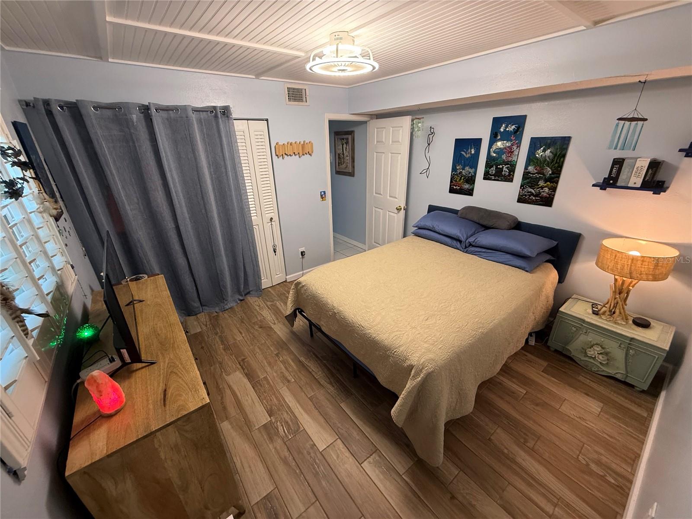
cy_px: 260
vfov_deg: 85.7
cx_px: 346
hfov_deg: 102.1
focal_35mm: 14
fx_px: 280
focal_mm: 2.22
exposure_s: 1/60
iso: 200
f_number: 2.2
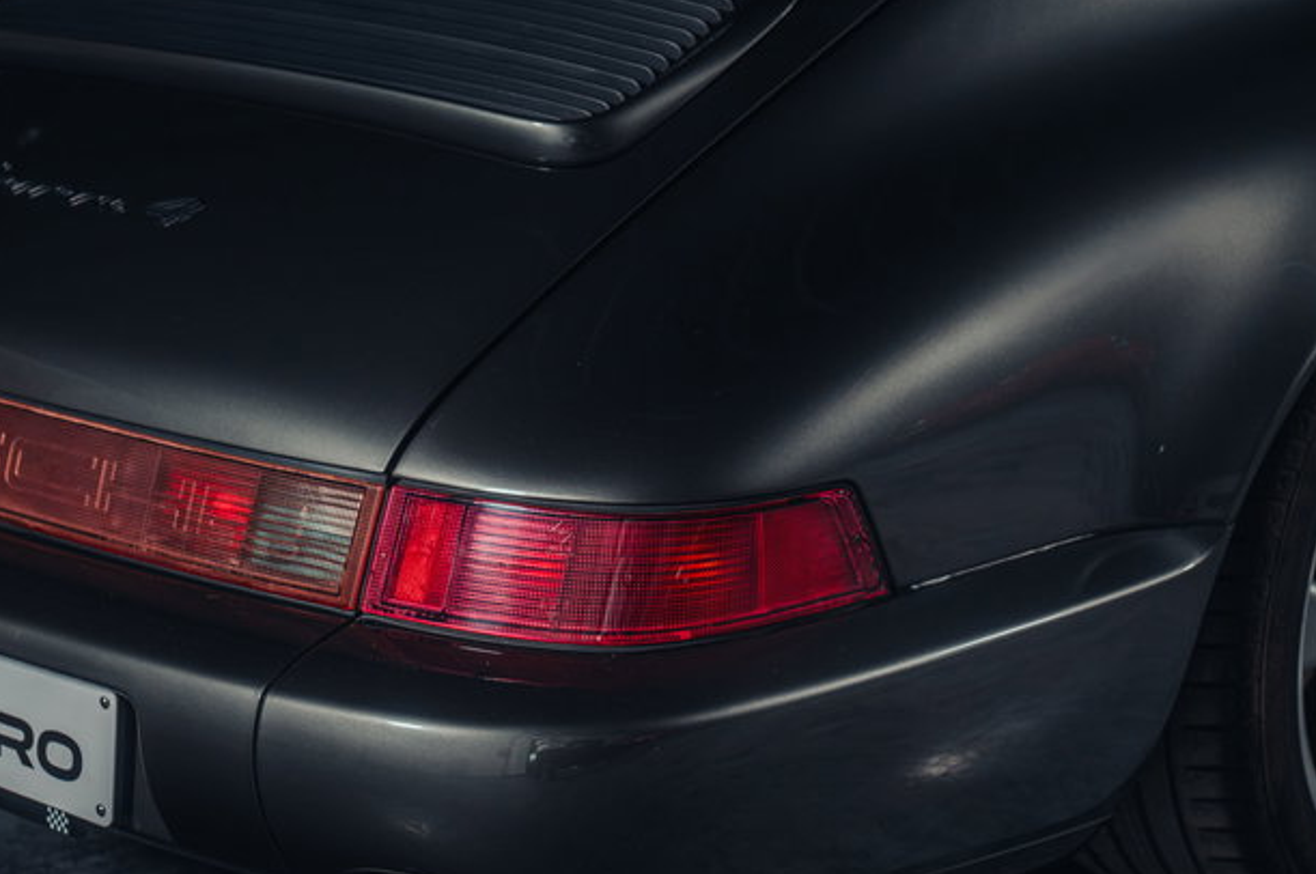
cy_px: 539
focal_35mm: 88
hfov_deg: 23.1
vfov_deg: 15.5
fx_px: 3213
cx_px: 612
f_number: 5.6
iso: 800
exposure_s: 1/125
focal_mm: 70
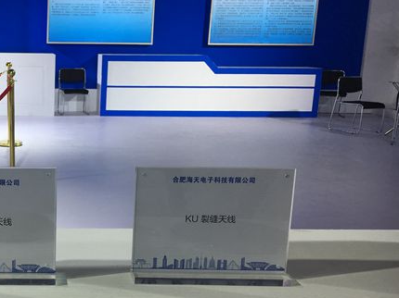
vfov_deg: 26.9
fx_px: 622
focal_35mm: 54
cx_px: 36
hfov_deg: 33.6
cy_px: 187
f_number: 2.2
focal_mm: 4.15
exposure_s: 1/343
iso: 25
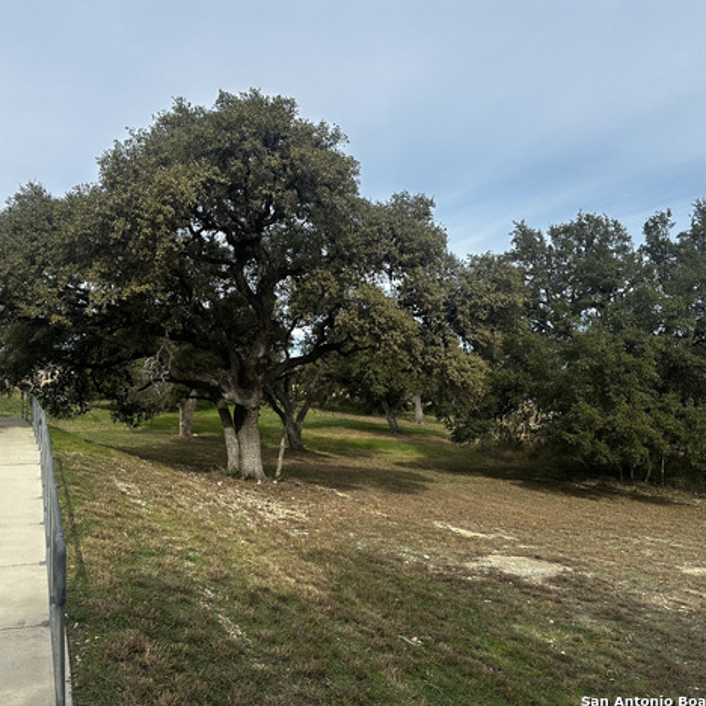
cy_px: 348
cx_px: 344
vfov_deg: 55.6
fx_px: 669
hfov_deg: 55.6
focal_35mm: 29
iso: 80
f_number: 1.78
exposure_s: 1/3155
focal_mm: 6.86
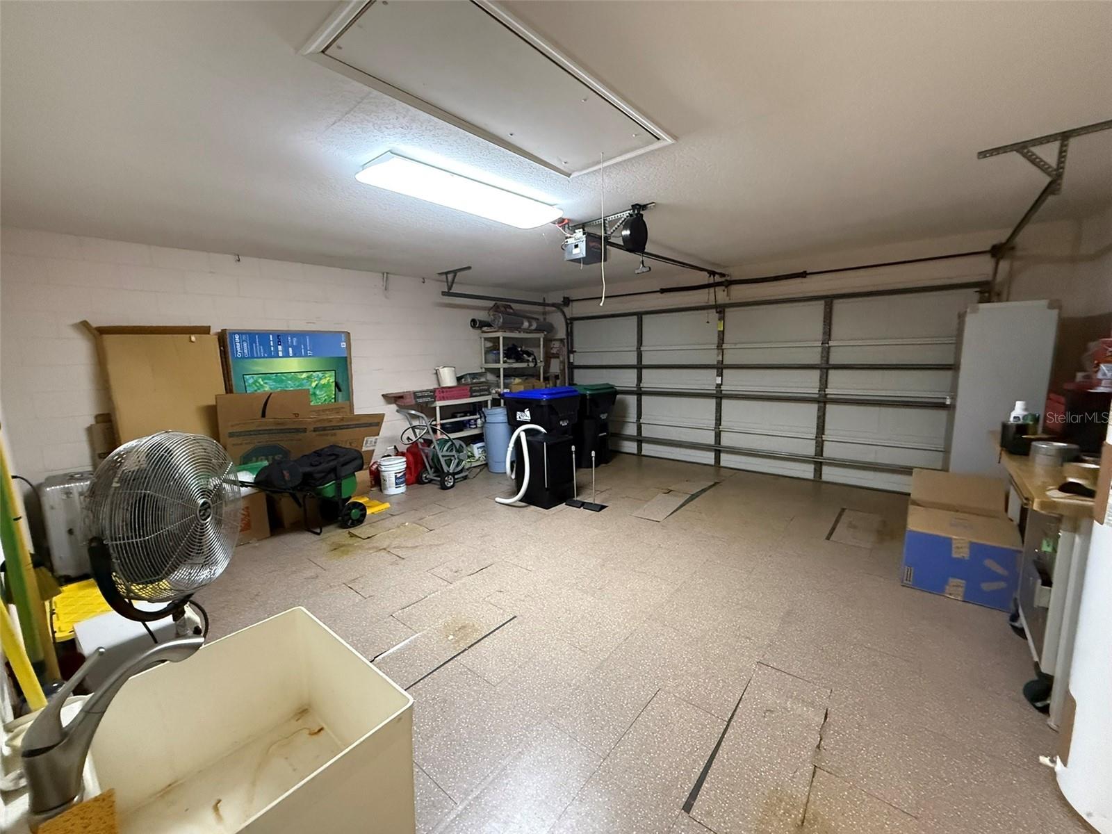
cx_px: 556
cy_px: 417
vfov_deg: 85.7
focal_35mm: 14
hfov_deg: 102.1
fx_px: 450
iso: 800
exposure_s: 1/60
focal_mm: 2.22
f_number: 2.2
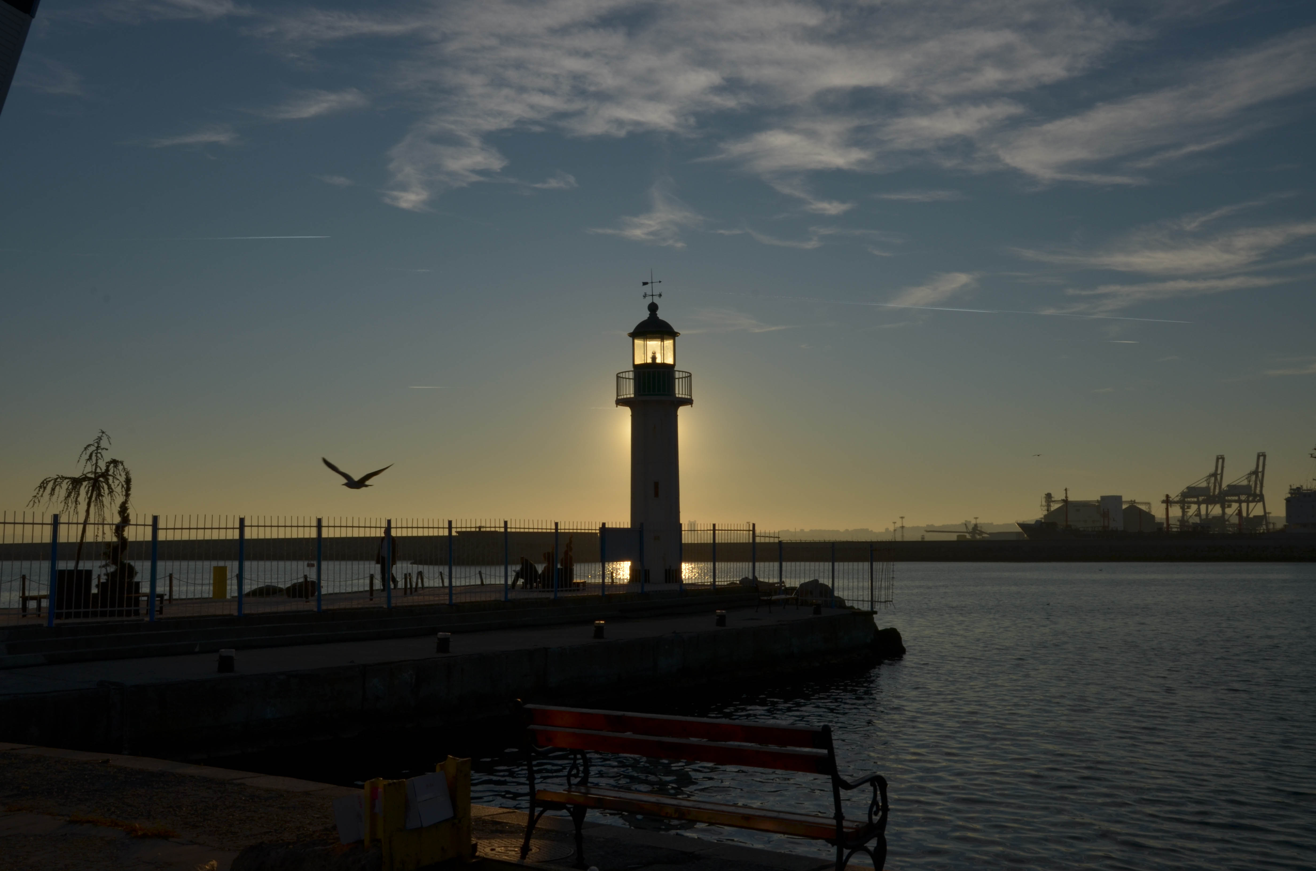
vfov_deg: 35.3
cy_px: 436
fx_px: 1368
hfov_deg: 51.4
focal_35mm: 38
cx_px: 658
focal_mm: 25
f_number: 18
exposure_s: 1/320
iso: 100
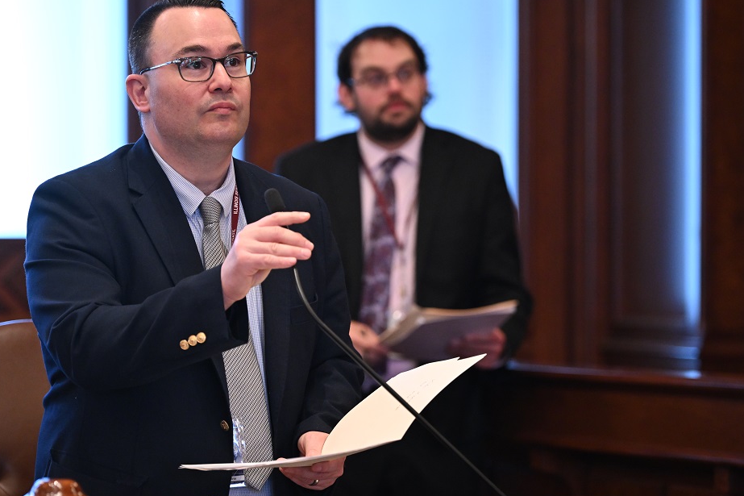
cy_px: 269
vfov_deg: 7.0
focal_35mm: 195
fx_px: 4029
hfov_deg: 10.6
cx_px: 355
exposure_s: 1/200
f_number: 3.2
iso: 3200
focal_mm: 150
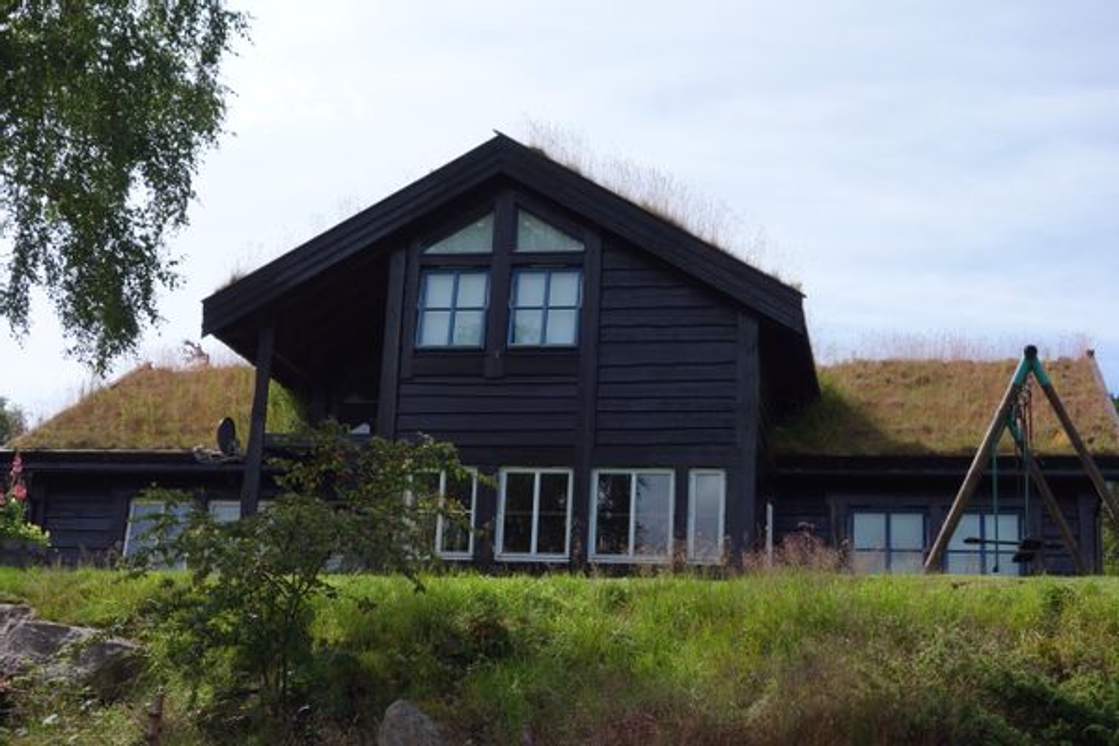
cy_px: 373
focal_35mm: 55
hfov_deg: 36.2
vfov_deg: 24.6
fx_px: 1709
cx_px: 560
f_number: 5.6
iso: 125
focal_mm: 20.41
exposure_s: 1/500
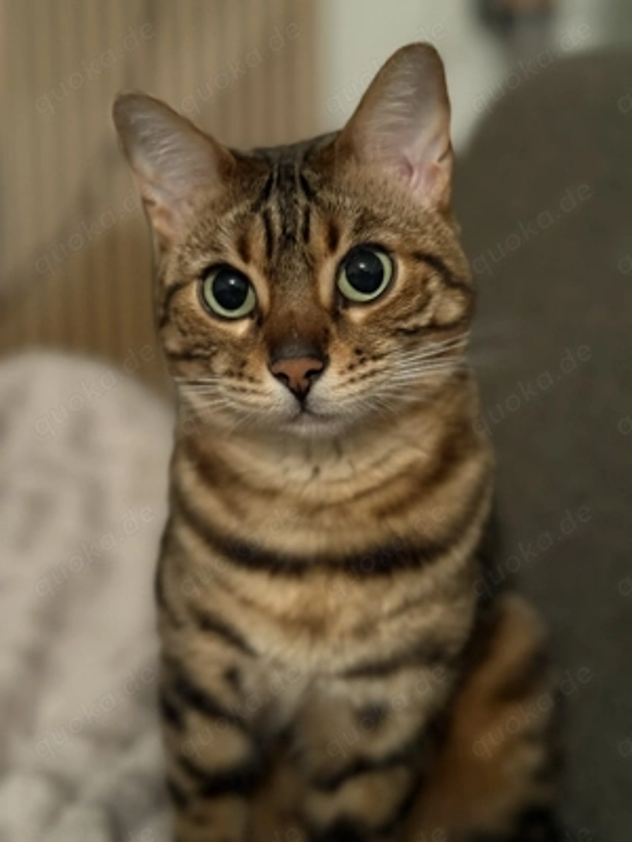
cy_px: 421
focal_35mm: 48
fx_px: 1168
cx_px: 316
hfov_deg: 30.3
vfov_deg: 39.7
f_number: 1.78
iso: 800
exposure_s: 1/20
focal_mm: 6.76
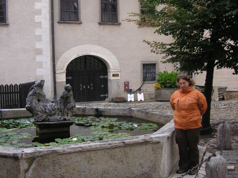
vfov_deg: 32.2
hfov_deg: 41.9
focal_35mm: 45
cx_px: 97
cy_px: 90
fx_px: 309
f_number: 2.8
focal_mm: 6.1
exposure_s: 1/180
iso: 50
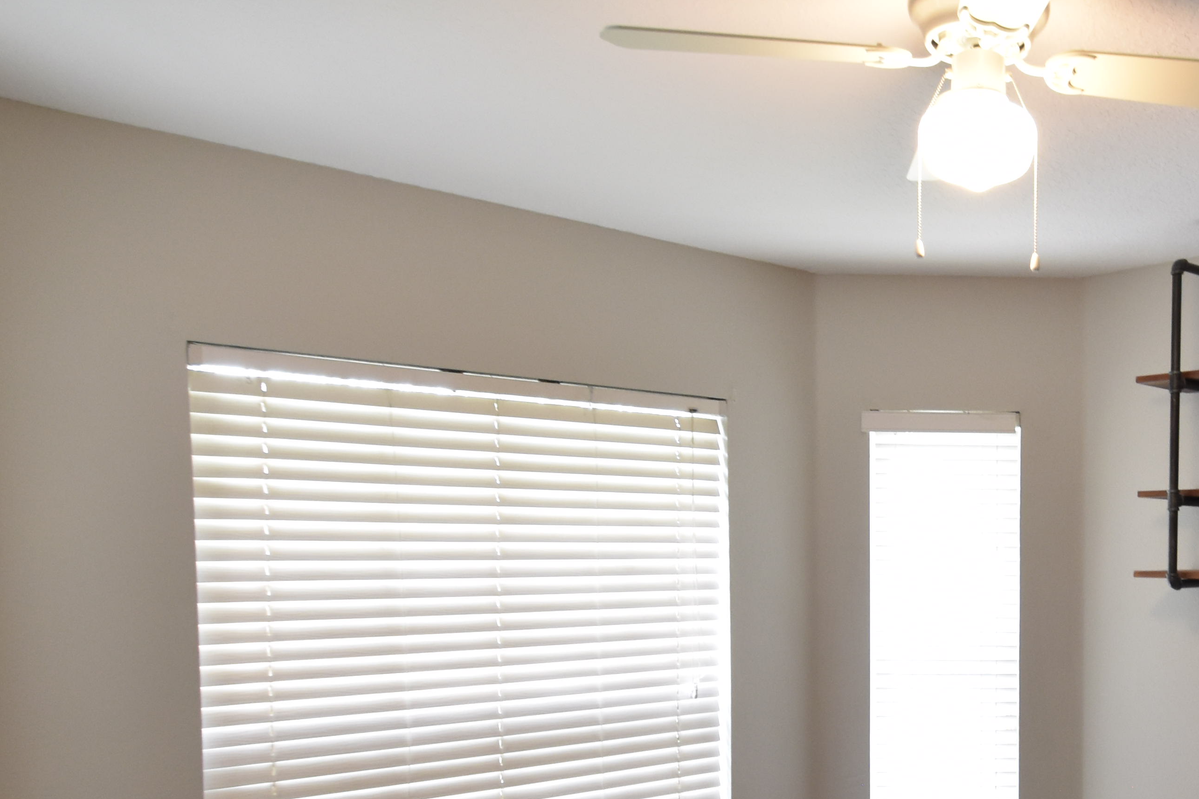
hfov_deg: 50.3
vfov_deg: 36.8
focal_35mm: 35
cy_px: 618
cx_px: 1003
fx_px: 1166
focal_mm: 10
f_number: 3.5
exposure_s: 1/45
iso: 800
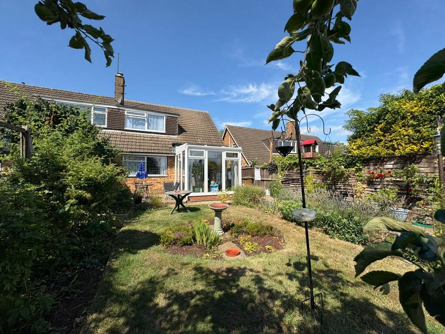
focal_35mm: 14
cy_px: 167
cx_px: 222
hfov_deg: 102.1
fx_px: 180
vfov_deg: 85.7
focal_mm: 2.22
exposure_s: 1/1748
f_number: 2.2
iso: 40
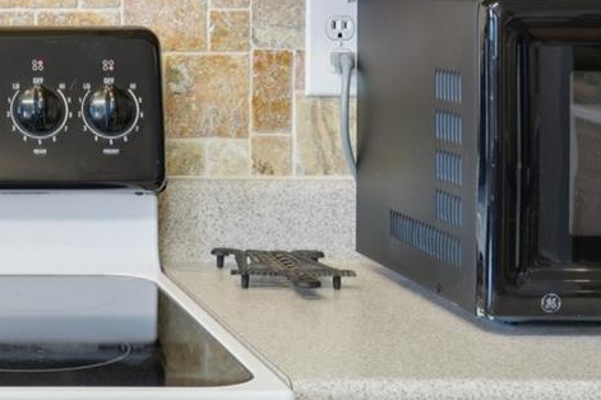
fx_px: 1669
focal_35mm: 100
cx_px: -191
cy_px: 39
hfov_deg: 18.9
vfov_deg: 13.6
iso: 400
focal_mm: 23
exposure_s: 1/10
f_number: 8
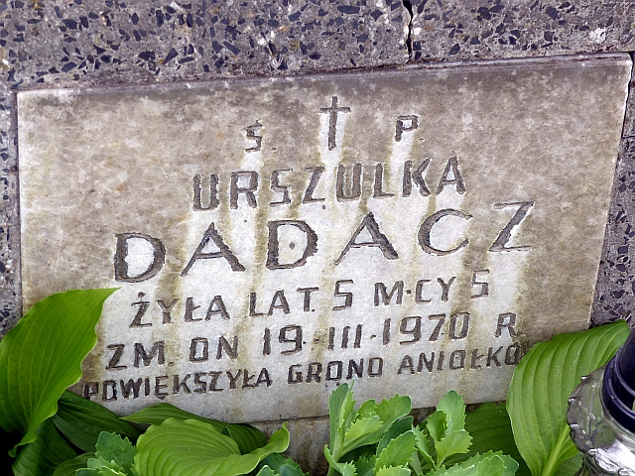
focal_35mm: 107
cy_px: 238
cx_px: 318
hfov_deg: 18.4
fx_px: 1963
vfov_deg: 13.8
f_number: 4
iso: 100
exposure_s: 1/125
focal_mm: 19.2
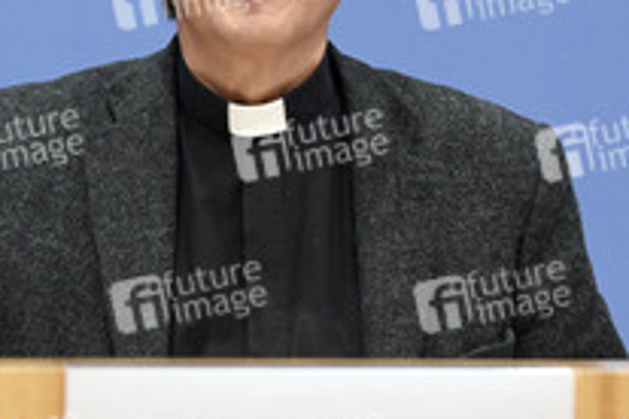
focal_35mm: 218
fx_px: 3809
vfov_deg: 6.3
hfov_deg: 9.4
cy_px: 70
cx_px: 229
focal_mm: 100
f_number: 5
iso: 5000
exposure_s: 1/640
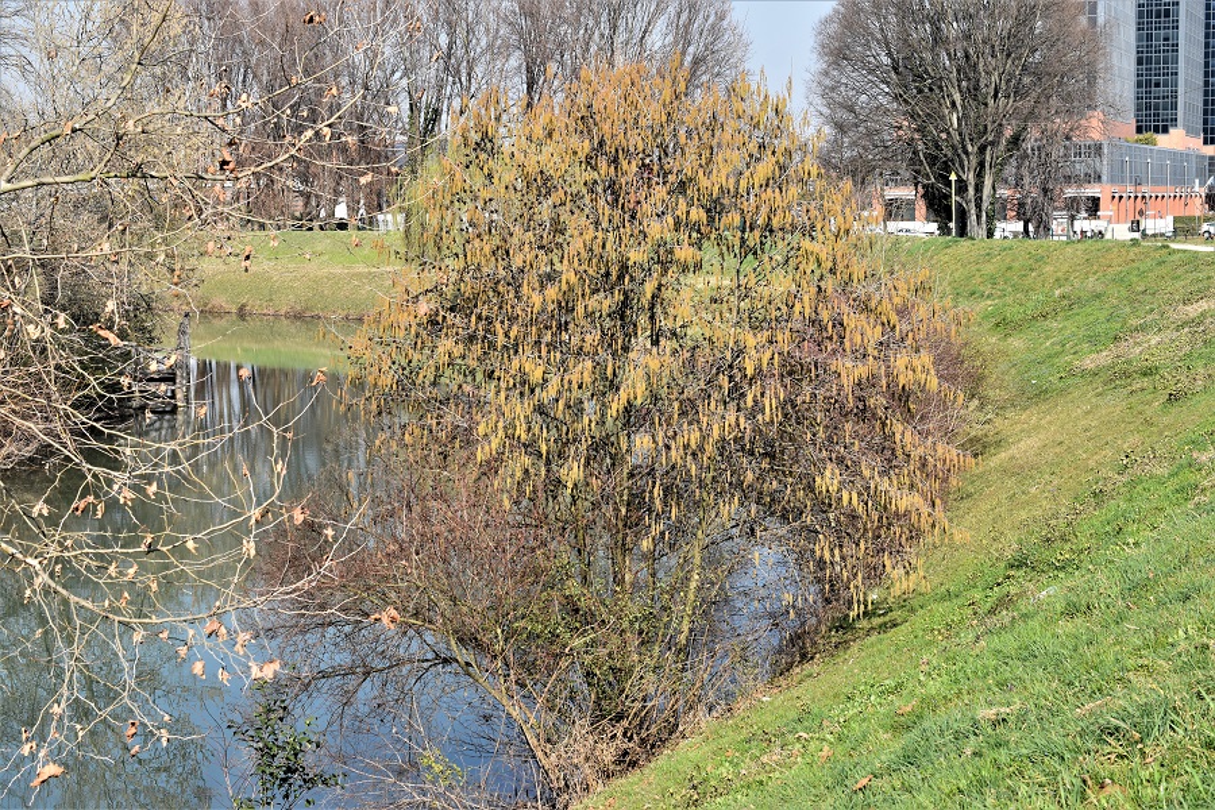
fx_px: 2025
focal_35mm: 60
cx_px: 608
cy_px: 405
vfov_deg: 22.6
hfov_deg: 33.4
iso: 200
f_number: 9
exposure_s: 1/320
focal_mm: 40
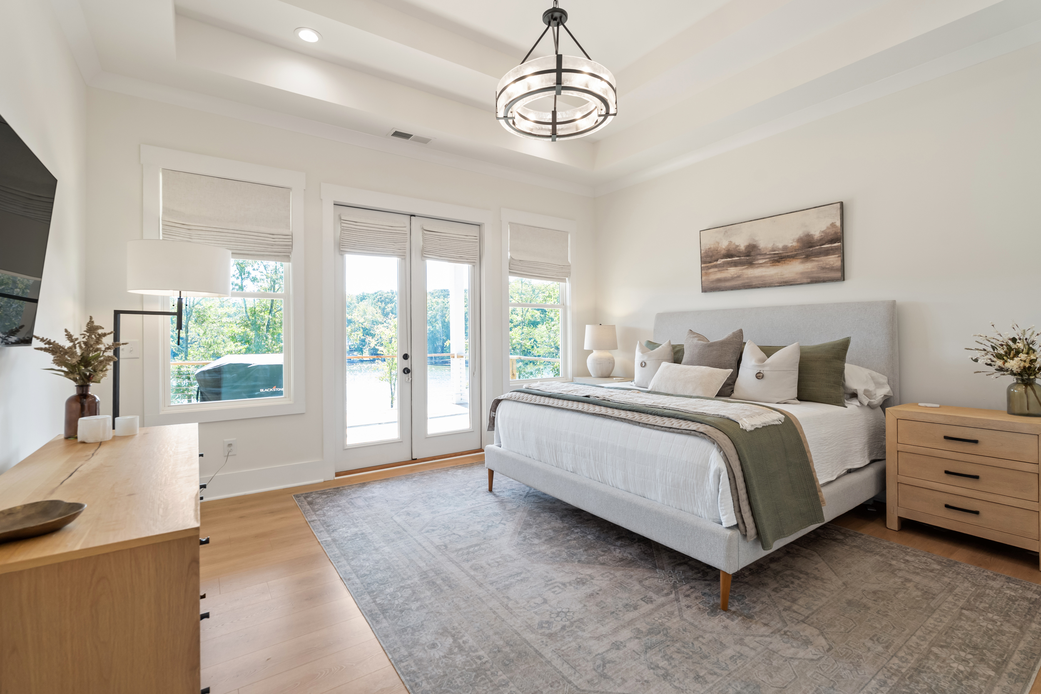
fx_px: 463
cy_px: 347
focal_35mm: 16
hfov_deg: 96.7
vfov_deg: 73.8
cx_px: 520
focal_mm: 16
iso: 1250
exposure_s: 1/50
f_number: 6.3
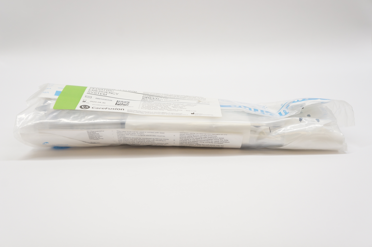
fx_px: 418
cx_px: 186
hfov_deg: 48.0
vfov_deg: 32.9
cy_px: 124
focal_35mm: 40
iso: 400
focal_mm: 27
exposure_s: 1/60
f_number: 6.3
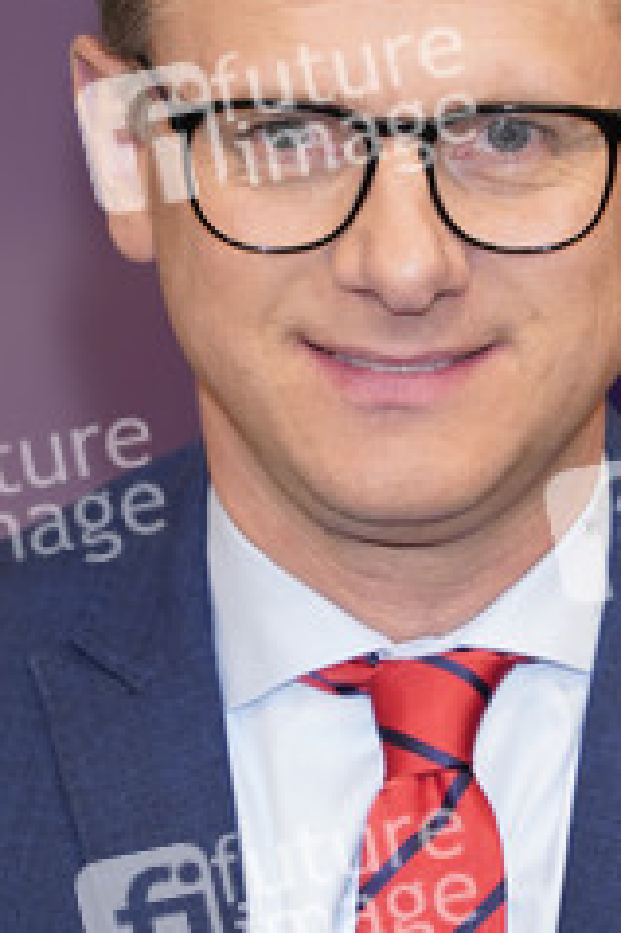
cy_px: 316
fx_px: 5208
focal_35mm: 201
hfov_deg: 6.8
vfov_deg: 10.2
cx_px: 391
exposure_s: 1/160
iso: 2000
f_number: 5.6
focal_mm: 120
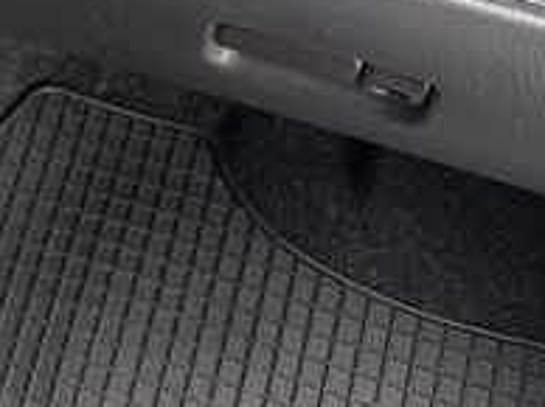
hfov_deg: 12.4
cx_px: -747
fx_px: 1997
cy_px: -286
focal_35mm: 127
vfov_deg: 11.0
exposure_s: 1/121
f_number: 1.78
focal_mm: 6.76
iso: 100
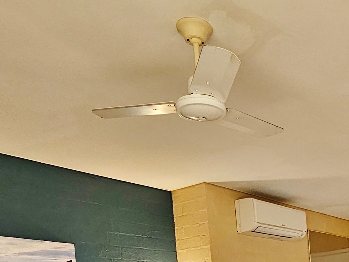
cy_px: 344
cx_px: 358
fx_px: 444
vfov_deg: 27.3
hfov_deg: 37.8
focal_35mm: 44
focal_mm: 2.2
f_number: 2.2
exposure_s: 1/100
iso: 160
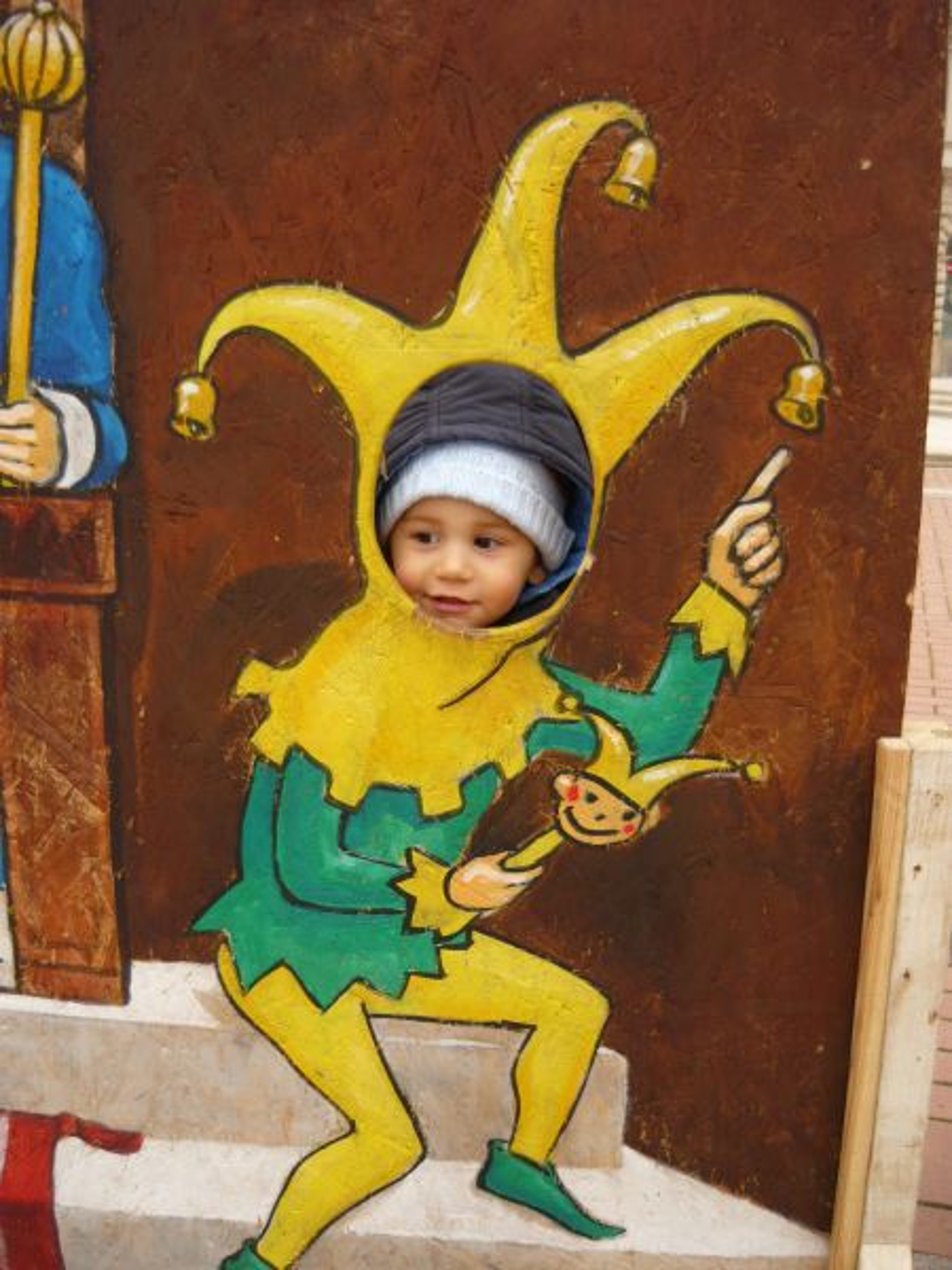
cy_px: 635
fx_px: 1210
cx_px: 476
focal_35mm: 33
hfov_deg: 42.9
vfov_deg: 55.4
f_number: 2.8
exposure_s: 1/250
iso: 100
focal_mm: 5.5
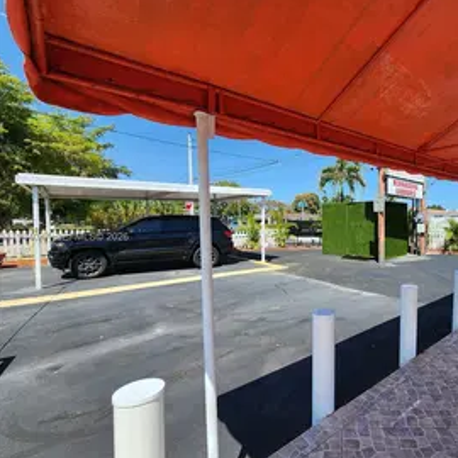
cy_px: 237
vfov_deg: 83.9
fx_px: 254
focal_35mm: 17
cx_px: 336
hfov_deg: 78.5
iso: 50
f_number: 2.2
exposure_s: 1/1571
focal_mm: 2.2
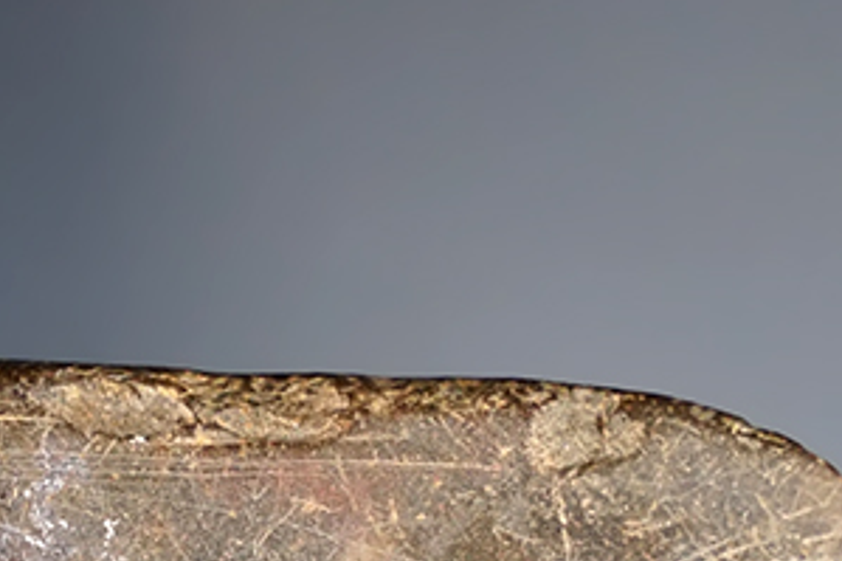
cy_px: 875
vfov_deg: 8.2
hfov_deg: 12.5
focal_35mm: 163
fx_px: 3800
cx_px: 56
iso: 1000
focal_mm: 51.5
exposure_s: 1/125
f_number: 7.1
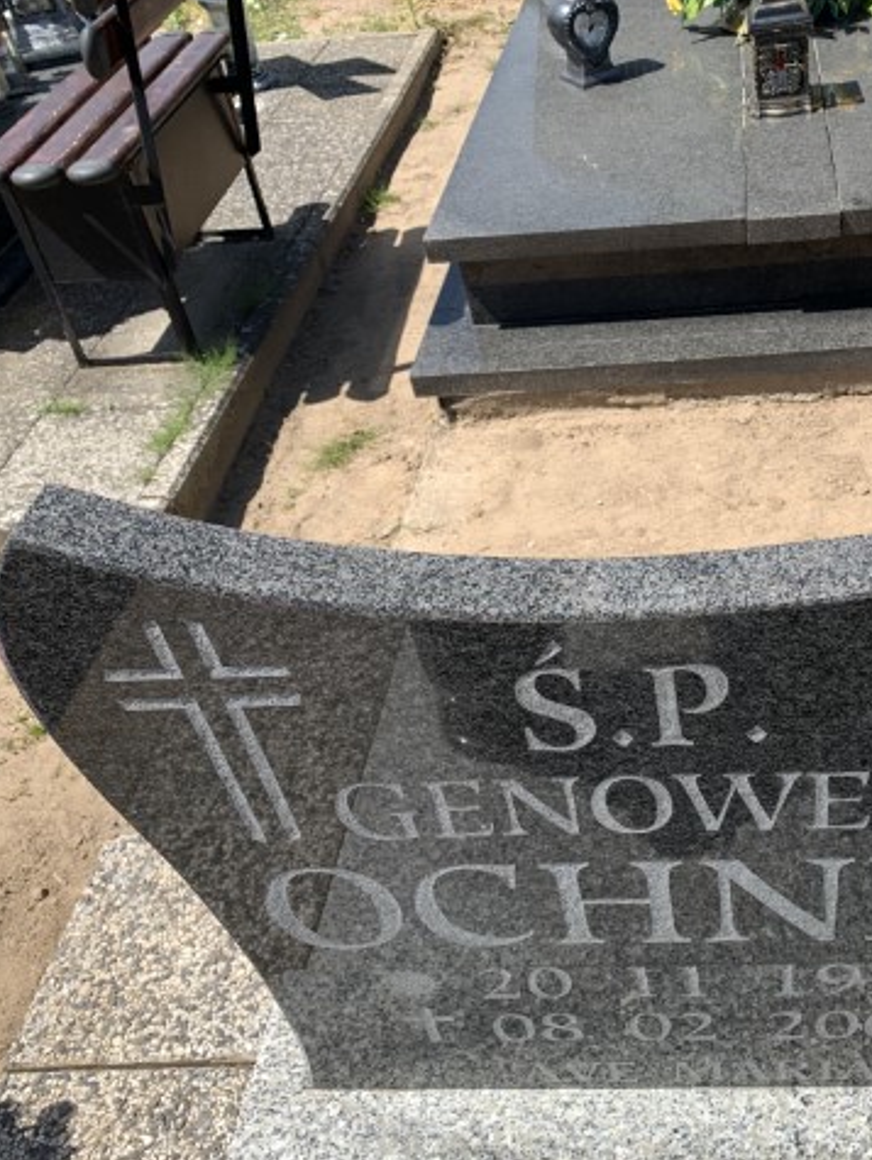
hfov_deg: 39.3
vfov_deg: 52.6
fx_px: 1174
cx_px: 689
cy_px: 579
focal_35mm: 35
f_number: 1.8
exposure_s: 1/1812
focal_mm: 4.25
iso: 25
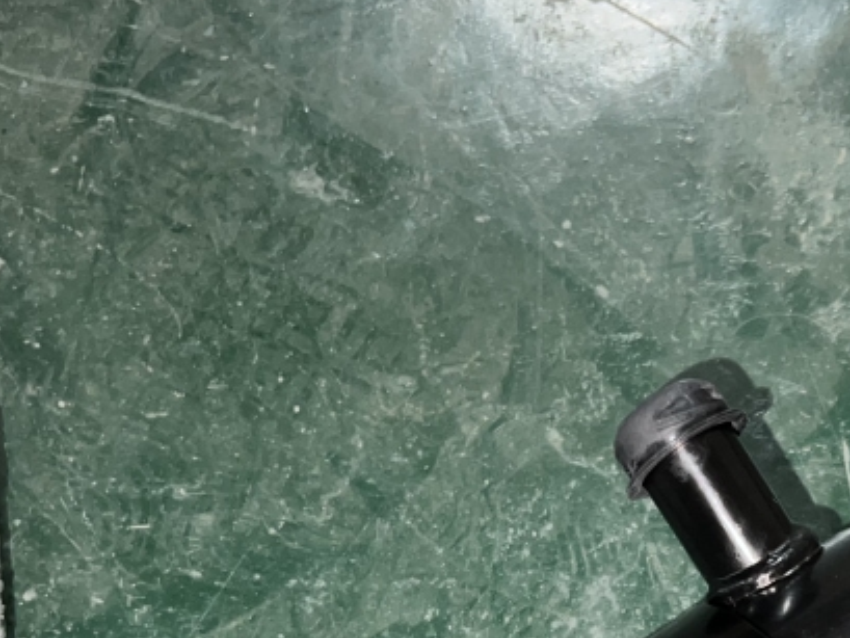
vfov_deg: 22.1
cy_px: 684
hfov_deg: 29.7
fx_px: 1547
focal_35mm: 63
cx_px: 736
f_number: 1.5
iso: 80
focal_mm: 5.7
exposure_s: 1/11
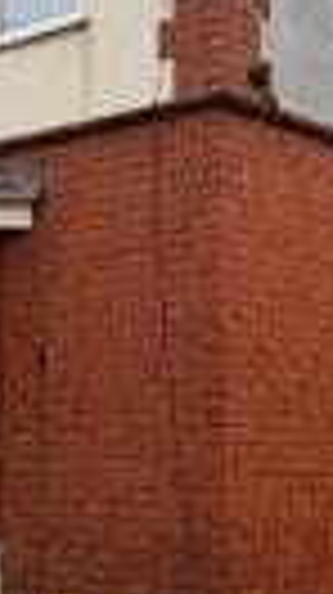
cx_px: 119
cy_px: 223
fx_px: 1322
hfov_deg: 14.3
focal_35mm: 84
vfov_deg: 25.3
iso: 80
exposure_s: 1/510
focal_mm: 6.76
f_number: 1.78
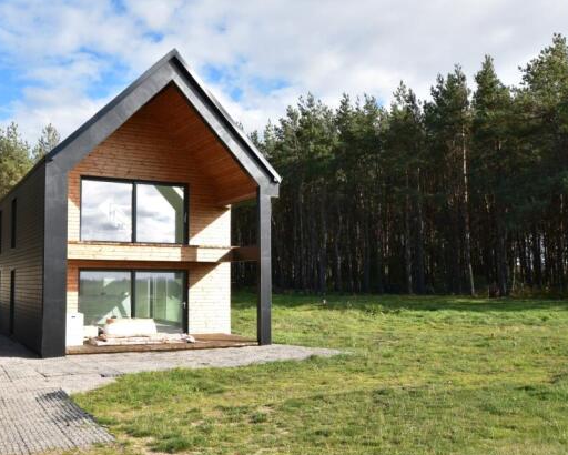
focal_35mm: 36
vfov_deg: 41.2
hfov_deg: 49.8
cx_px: 212
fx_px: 605
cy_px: 241
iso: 400
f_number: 10
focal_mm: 20
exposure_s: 1/320
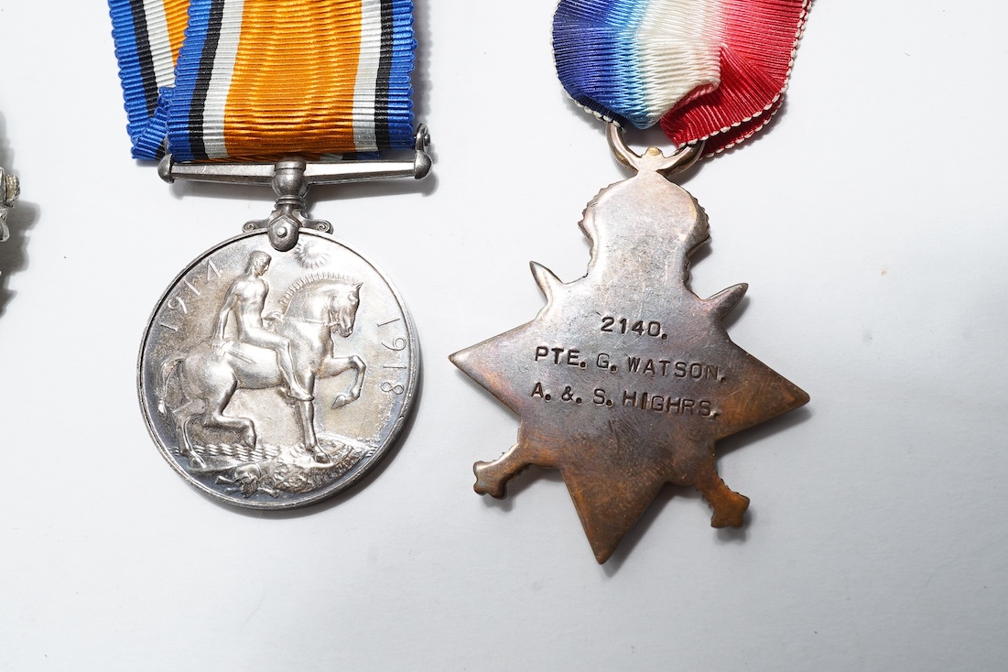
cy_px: 330
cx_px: 500
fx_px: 1288
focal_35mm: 46
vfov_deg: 29.2
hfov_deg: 42.7
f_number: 20
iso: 100
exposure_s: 1/100
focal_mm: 30
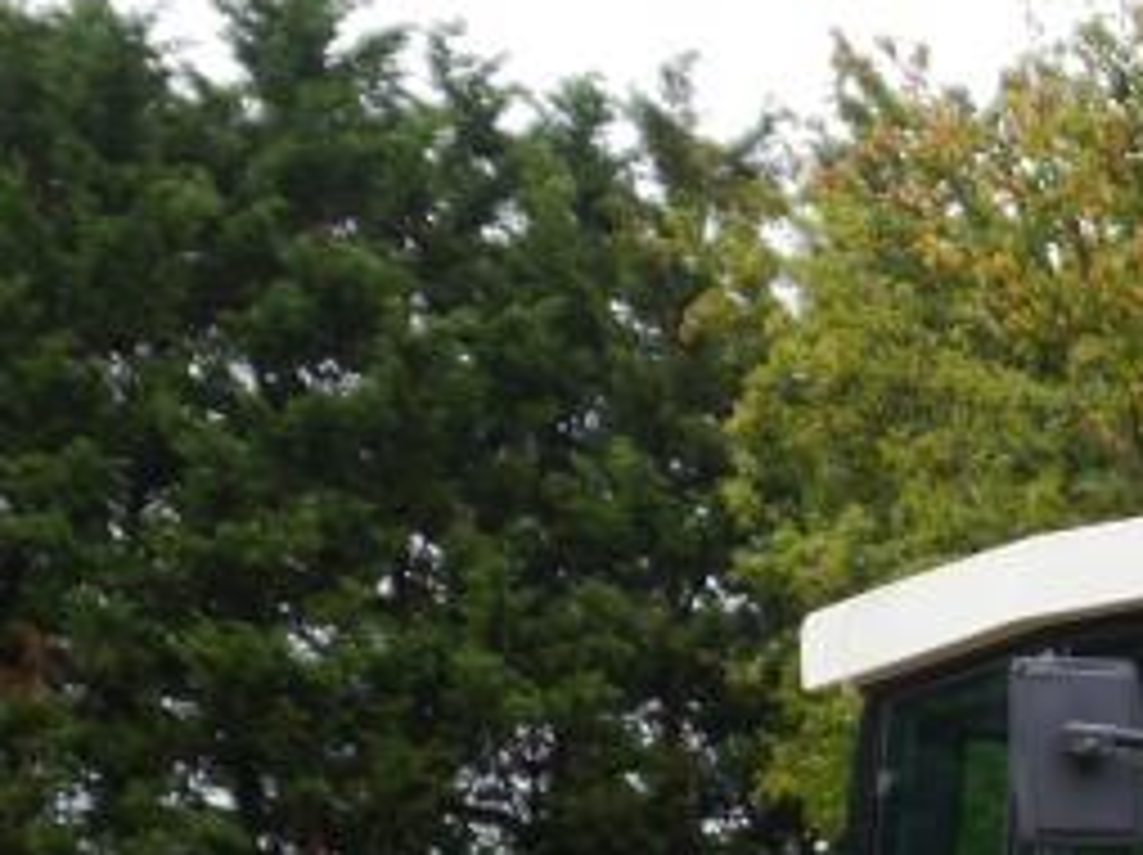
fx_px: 3728
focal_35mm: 113
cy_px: 1656
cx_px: 1800
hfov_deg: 15.8
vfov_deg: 11.8
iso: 160
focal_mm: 14
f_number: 5
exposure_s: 1/200
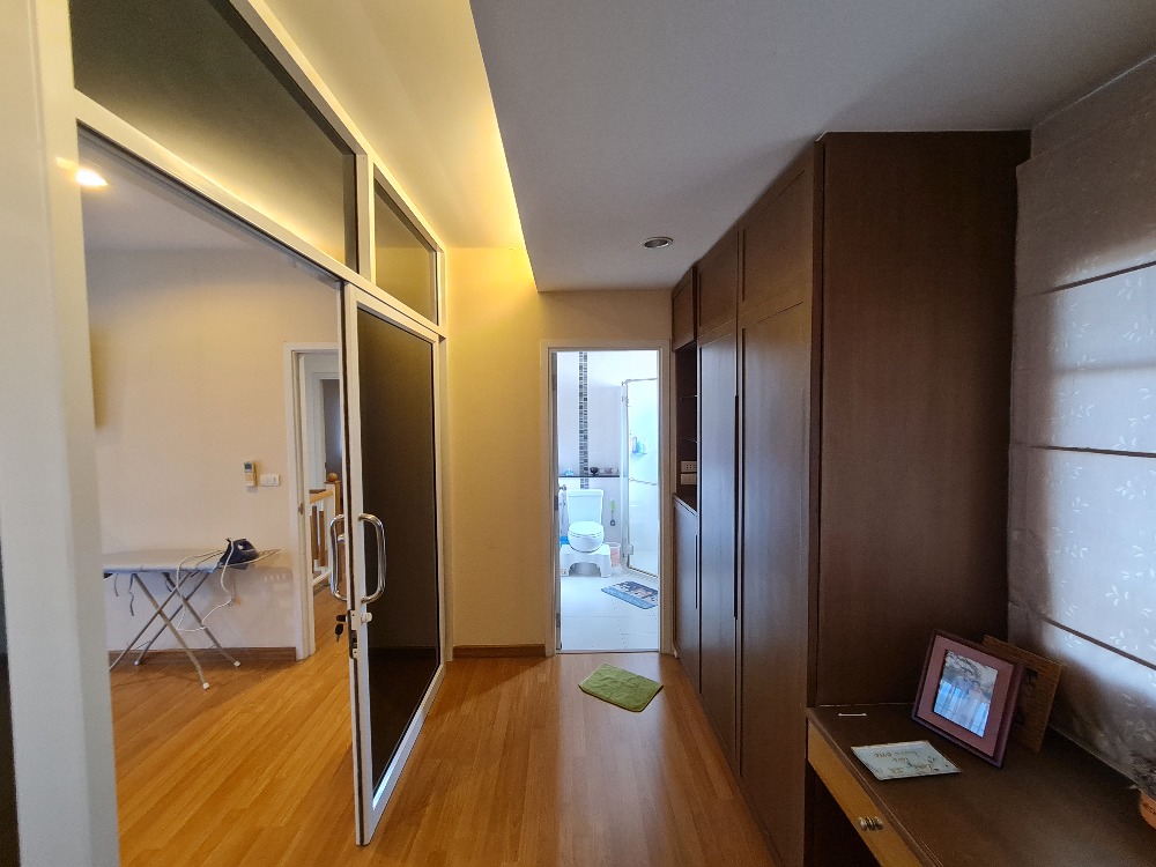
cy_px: 434
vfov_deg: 89.9
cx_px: 578
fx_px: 434
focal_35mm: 13
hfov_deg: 106.2
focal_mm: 2.2
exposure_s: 1/50
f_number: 2.2
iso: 320
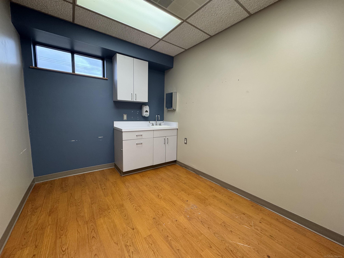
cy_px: 129
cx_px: 172
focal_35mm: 14
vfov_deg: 85.7
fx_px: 139
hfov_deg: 102.1
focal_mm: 2.22
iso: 200
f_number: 2.2
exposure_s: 1/60
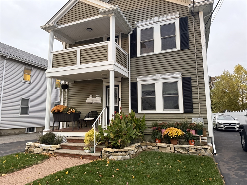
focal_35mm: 24
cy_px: 92
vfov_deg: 56.8
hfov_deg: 71.6
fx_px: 171
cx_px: 124
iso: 640
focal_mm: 6.76
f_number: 1.78
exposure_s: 1/60
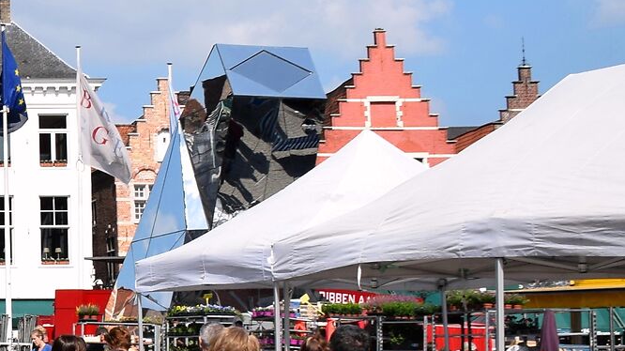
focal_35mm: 102
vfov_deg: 11.8
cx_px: -345
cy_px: 119
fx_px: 1690
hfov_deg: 18.3
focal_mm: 18
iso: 200
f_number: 10
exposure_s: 1/400
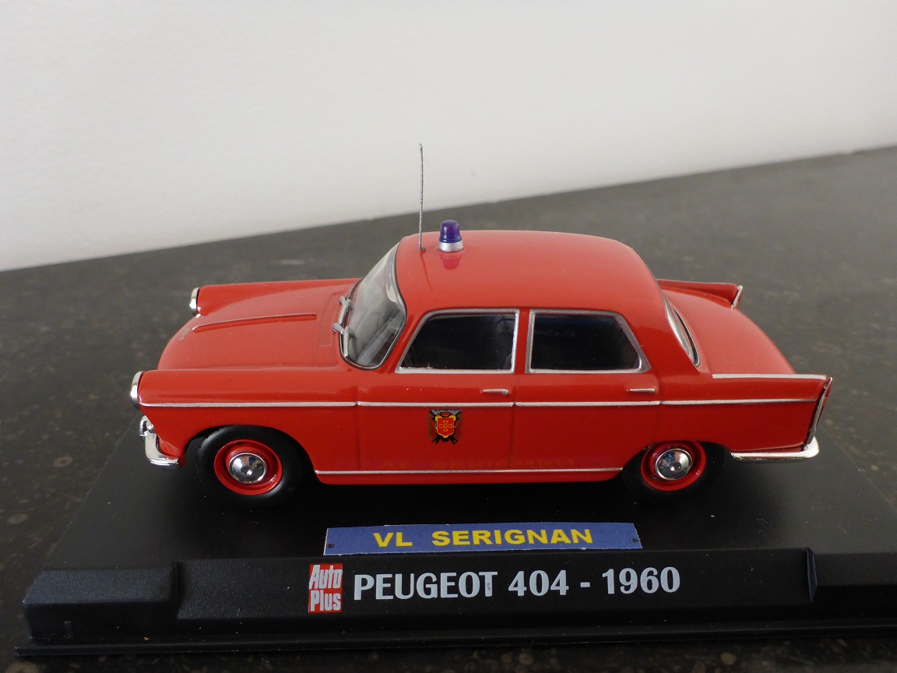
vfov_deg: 49.7
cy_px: 336
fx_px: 726
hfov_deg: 63.4
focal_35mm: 28
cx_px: 448
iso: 400
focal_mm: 4.9
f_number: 3.3
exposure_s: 1/25
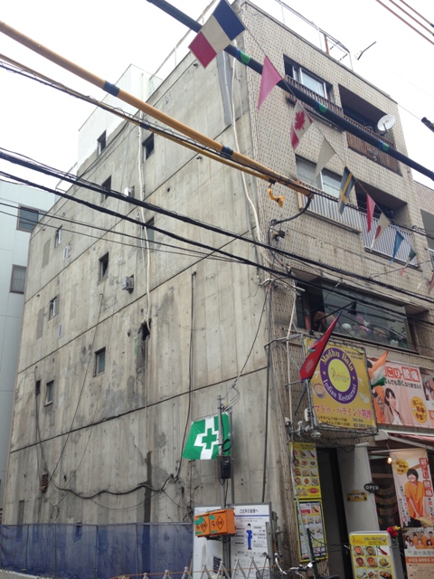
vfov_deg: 55.4
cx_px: 217
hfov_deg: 42.9
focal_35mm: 33
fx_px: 552
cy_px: 290
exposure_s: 1/471
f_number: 2.4
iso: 50
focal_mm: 4.12
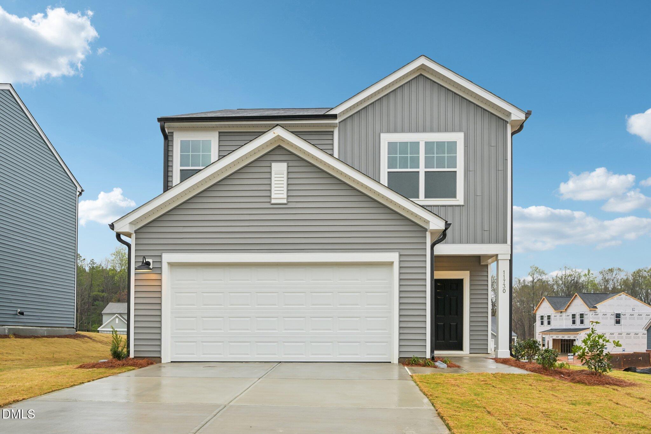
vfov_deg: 43.6
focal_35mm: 30
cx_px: 326
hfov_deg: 61.9
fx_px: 542
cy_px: 217
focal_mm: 30
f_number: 8
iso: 100
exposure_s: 1/30
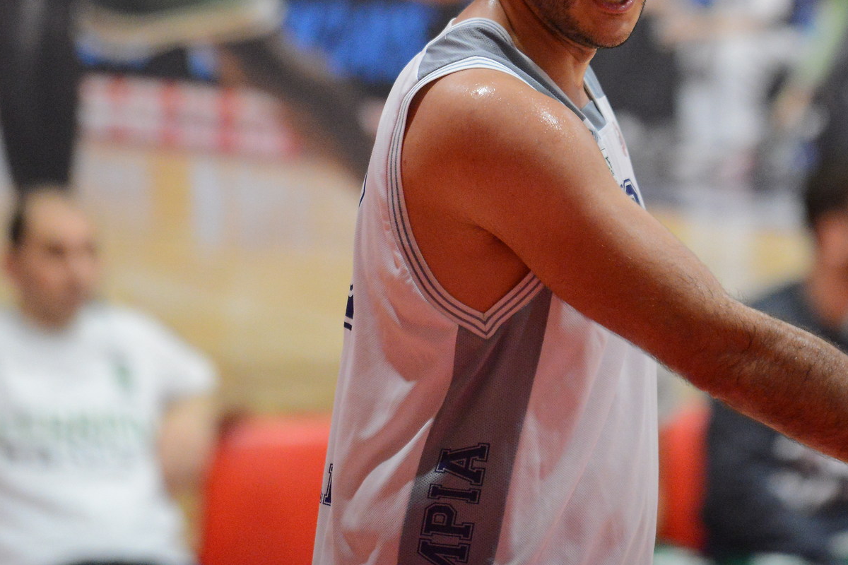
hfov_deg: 5.2
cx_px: 620
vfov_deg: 3.4
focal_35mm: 400
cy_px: 2
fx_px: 9421
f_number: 2.8
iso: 5600
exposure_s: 1/640
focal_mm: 200
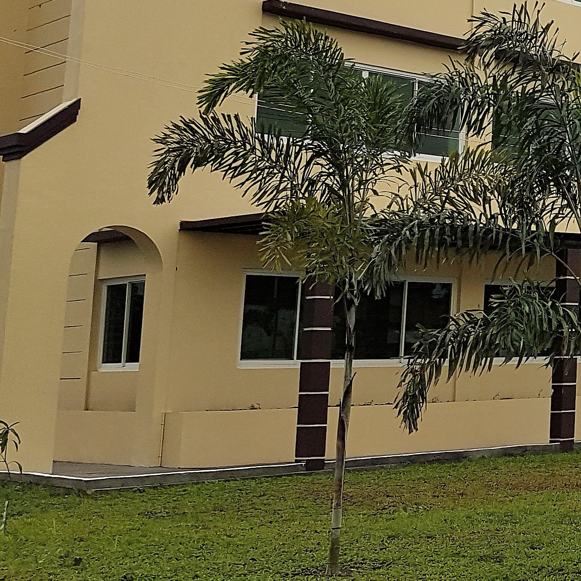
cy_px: 165
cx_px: 864
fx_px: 1329
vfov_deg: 24.5
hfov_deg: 21.0
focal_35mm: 70
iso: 40
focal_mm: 4.2
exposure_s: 1/1048
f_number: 1.7
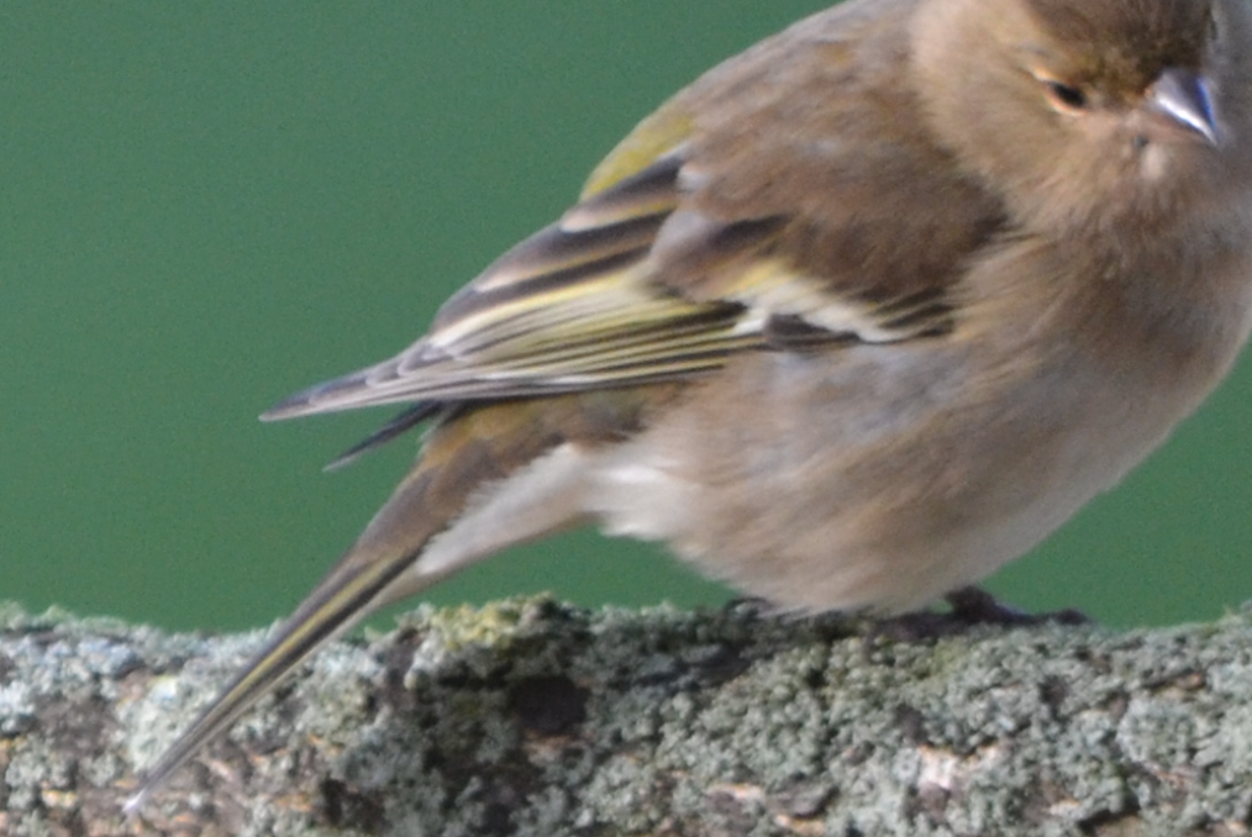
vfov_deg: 2.4
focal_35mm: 568
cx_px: 779
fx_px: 19770
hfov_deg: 3.6
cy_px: 367
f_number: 5.6
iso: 1000
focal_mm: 300
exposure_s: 1/500
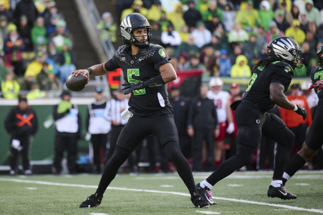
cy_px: 108
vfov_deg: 6.9
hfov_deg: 10.3
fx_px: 1794
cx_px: 162
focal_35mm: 200
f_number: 2.8
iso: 1000
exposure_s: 1/1919
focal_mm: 200
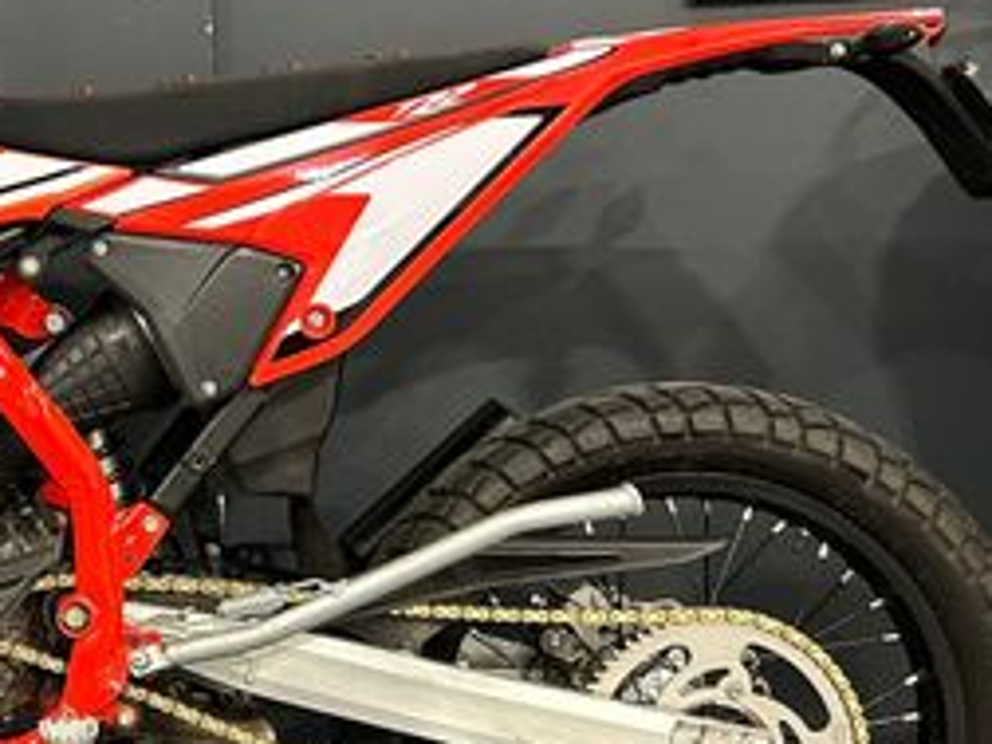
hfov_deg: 27.5
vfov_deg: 22.2
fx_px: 1891
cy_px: 327
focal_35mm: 66
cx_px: -28
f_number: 1.5
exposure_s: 1/50
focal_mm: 5.7
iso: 320
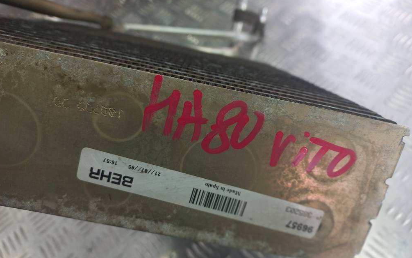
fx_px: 303
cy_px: 128
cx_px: 206
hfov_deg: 68.4
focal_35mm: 27
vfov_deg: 46.0
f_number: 1.8
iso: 50
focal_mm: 4.6
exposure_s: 1/50
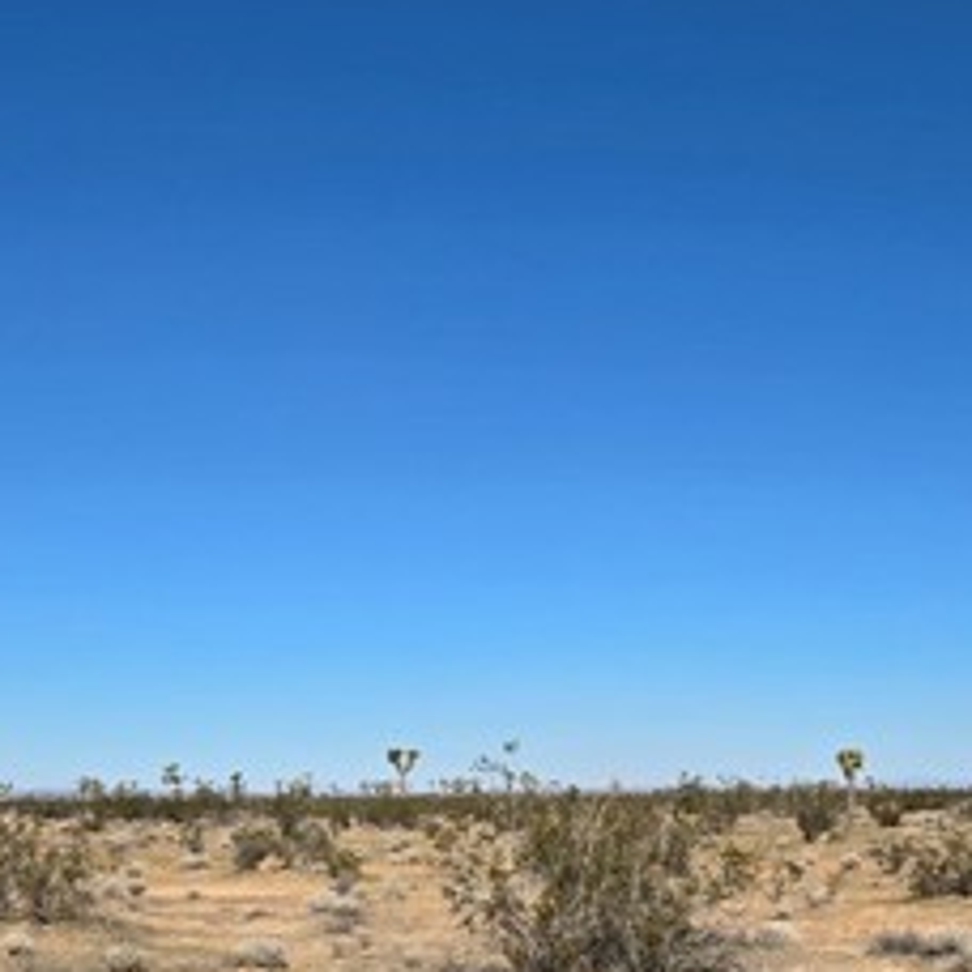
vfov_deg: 28.9
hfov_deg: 30.0
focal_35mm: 57
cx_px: 580
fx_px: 1811
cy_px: 861
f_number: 1.8
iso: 25
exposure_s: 1/3009
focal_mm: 5.4
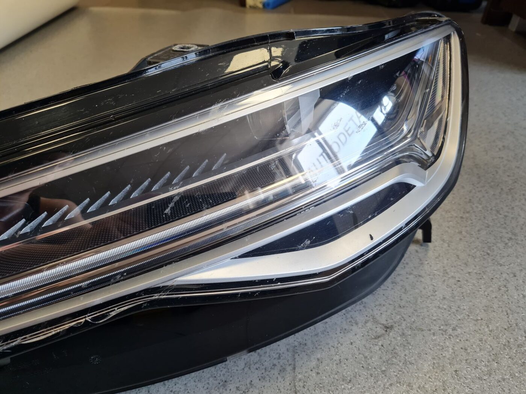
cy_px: 197
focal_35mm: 26
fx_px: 395
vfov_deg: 53.1
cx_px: 263
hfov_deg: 67.3
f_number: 1.8
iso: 80
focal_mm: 5.4
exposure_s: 1/100
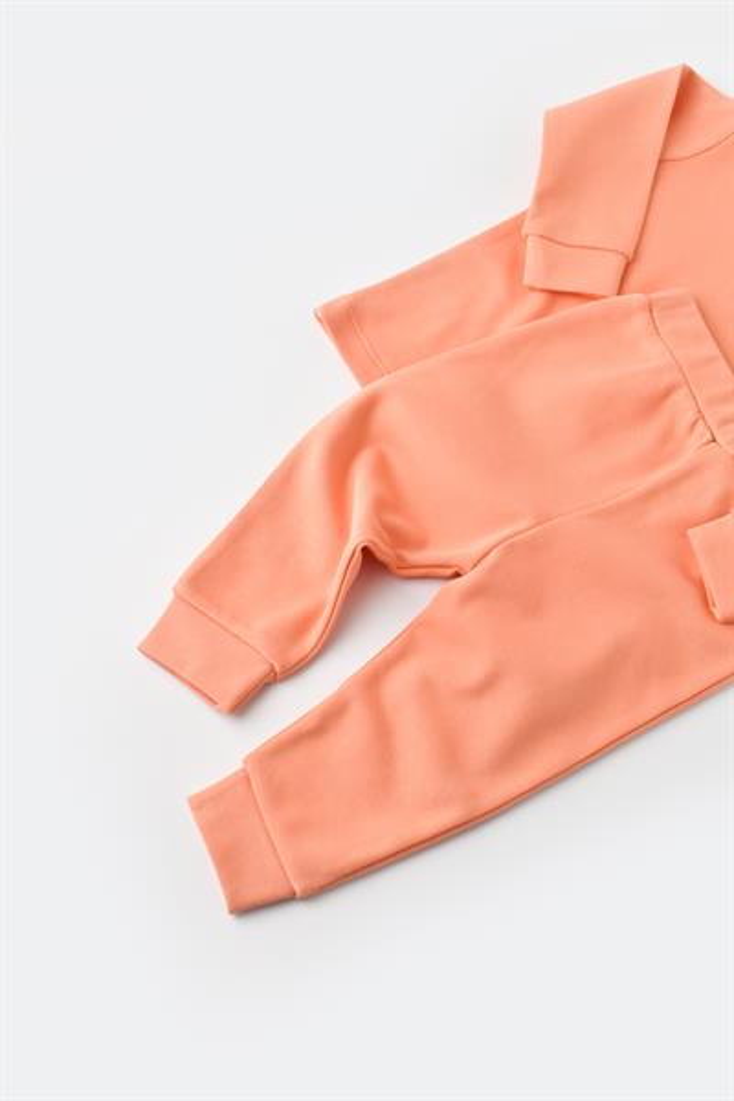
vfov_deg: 38.9
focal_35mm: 51
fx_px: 1560
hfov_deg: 26.5
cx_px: 367
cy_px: 550
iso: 400
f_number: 8
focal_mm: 34
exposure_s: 1/60
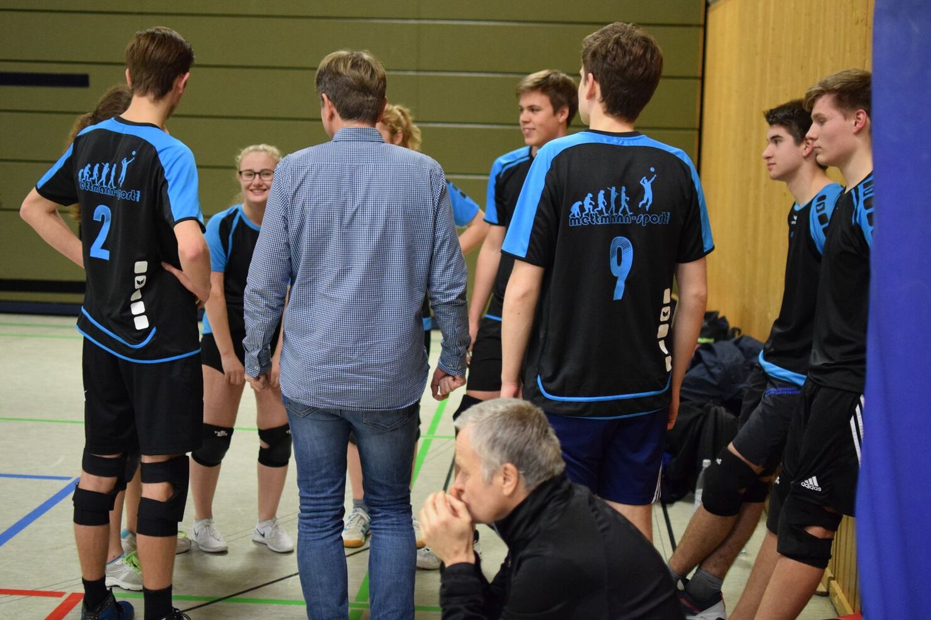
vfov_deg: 25.7
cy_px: 310
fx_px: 1357
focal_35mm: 52
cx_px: 466
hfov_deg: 37.9
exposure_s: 1/320
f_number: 2
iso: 3200
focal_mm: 35
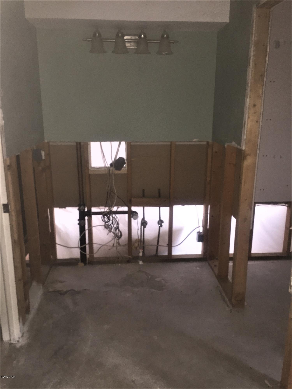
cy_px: 194
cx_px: 146
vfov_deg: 61.7
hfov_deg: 48.2
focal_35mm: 29
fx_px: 326
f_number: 2.2
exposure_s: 1/16
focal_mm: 4.15
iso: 100
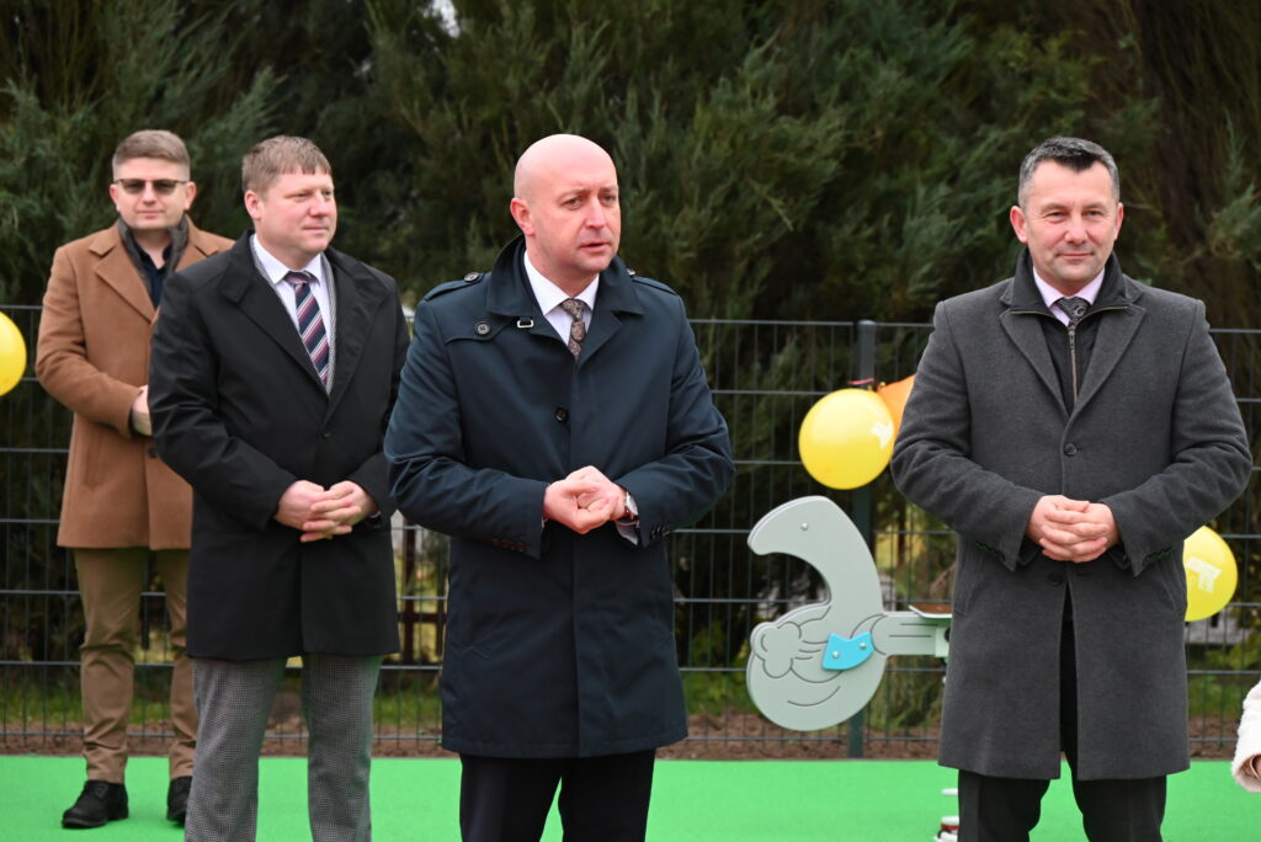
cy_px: 421
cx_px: 630
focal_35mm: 105
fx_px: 3680
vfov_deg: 13.1
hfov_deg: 19.4
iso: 2800
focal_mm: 105
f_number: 6.3
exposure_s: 1/160
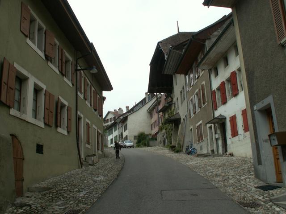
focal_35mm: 35
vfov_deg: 40.7
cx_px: 143
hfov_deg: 52.6
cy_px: 107
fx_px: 289
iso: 50
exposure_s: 1/200
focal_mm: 5.86
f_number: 5.6
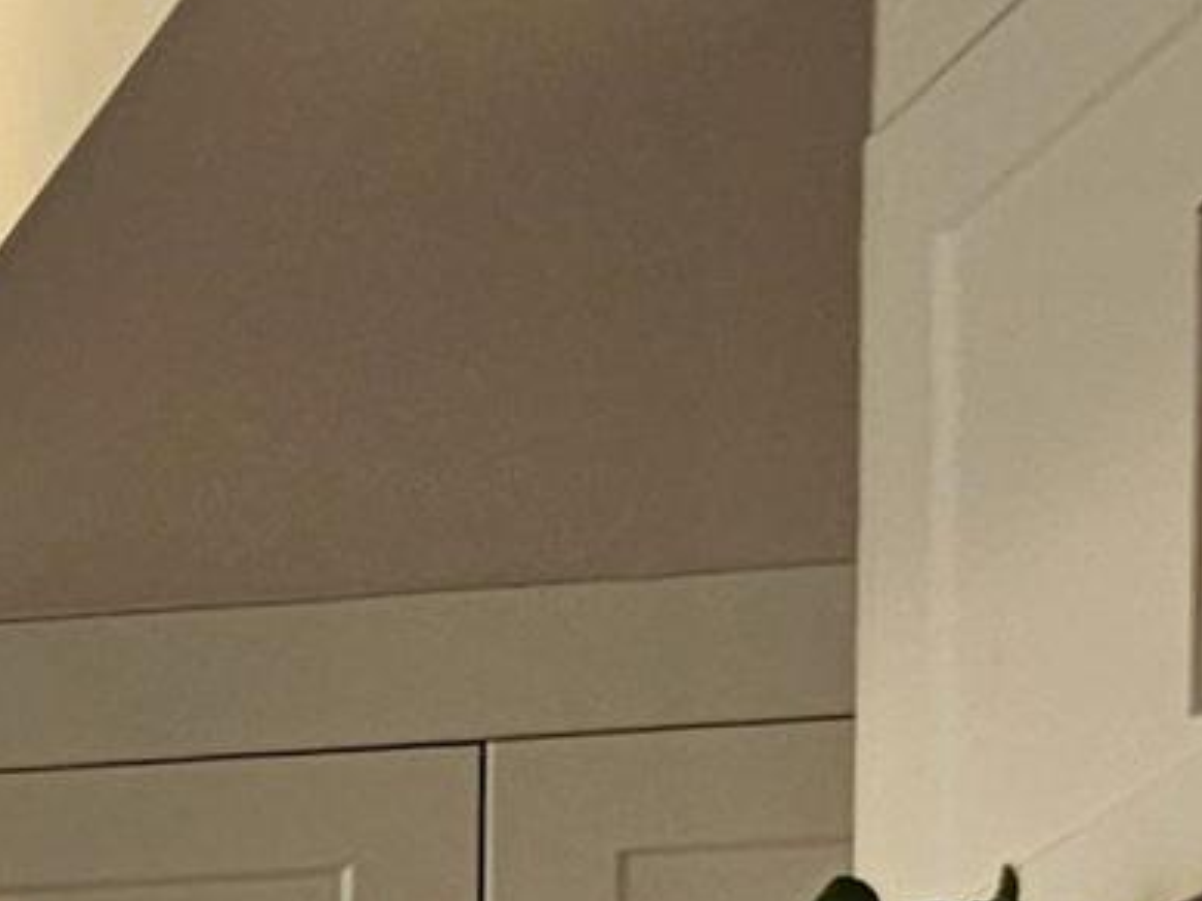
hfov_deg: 7.9
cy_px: 2621
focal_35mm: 182
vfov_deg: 7.3
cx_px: -3327
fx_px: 6320
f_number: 1.7
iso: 50
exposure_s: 1/120
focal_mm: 6.3
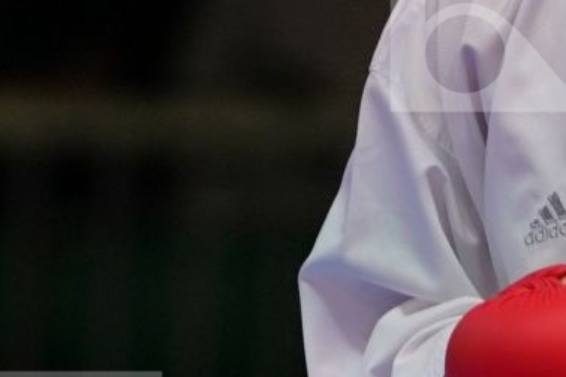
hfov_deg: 1.5
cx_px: 1038
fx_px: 21585
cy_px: -24
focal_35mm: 1373
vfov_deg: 1.0
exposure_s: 1/1000
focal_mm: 192
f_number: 2.8
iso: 640
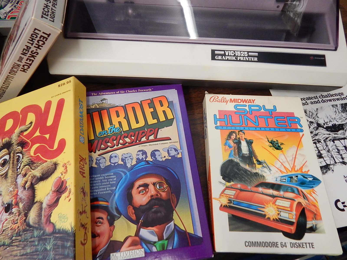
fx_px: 221
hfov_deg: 76.4
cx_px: 174
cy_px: 130
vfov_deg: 61.1
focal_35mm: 22
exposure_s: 1/30
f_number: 3
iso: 320
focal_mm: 4
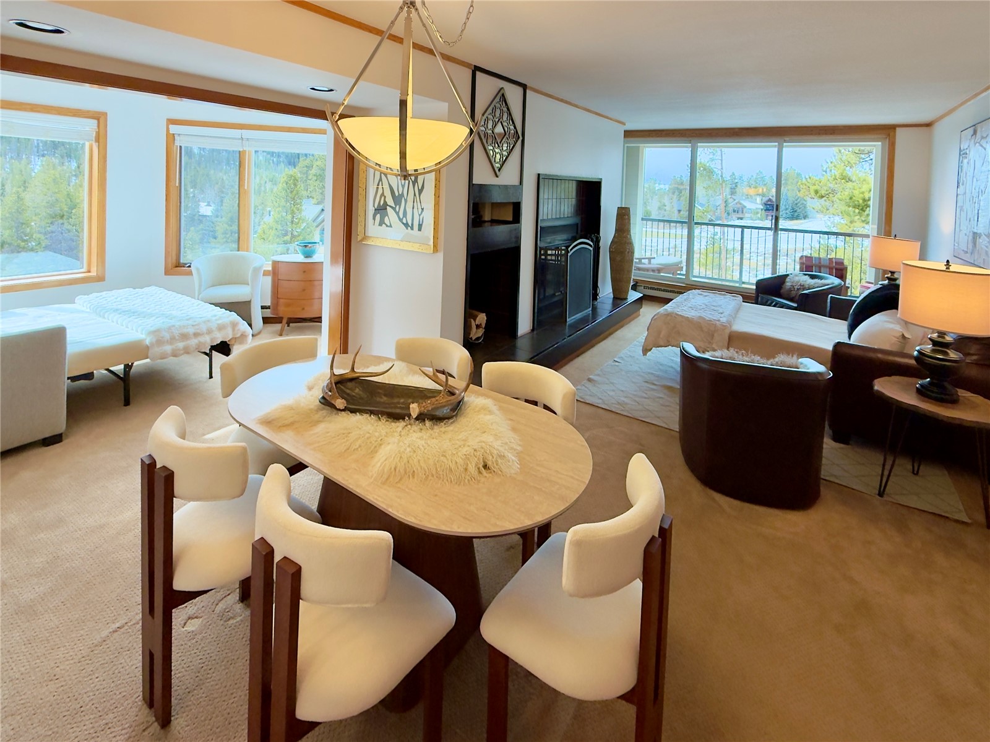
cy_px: 371
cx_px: 495
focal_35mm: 14
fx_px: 400
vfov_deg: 85.6
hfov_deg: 102.1
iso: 64
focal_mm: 2.22
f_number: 2.2
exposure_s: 1/120
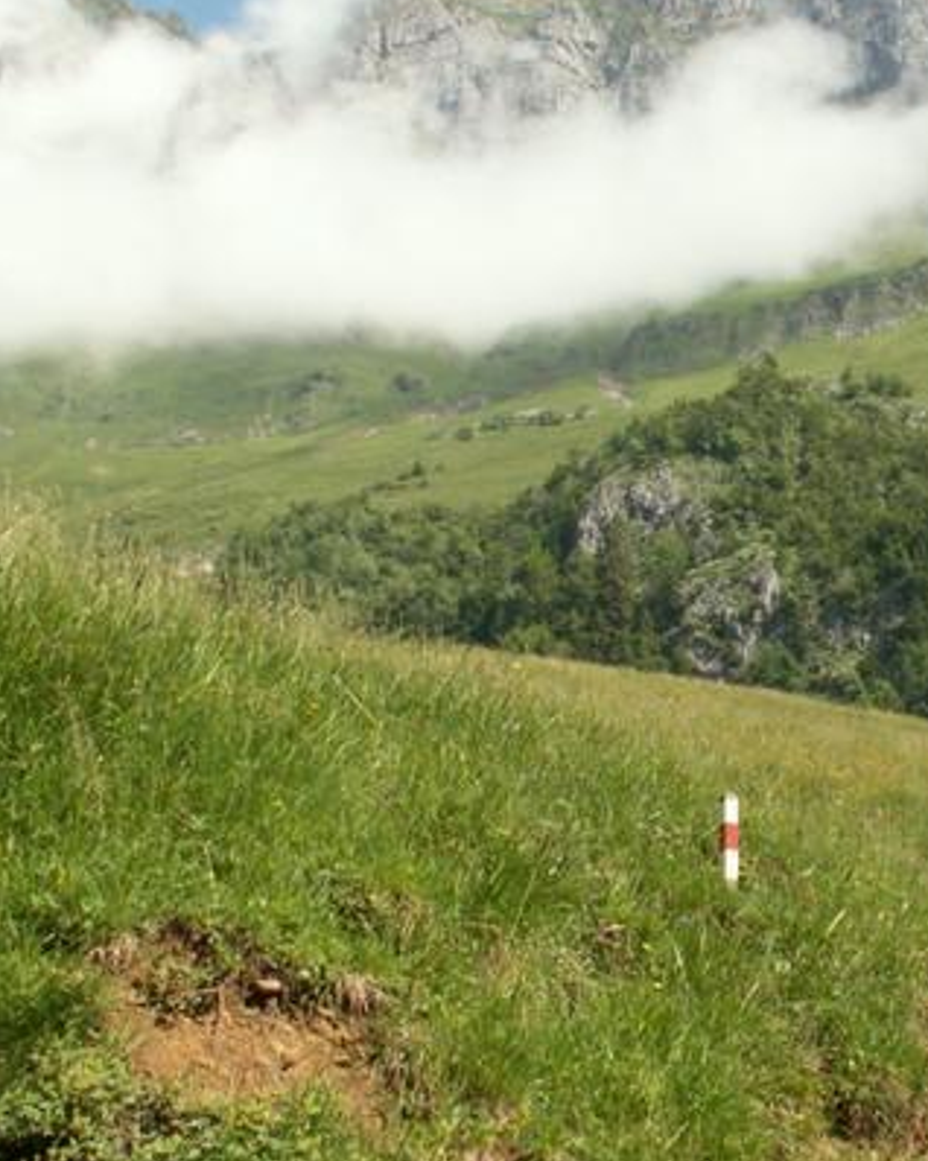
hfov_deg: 26.7
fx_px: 1890
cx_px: 832
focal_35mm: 55
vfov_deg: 34.1
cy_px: 484
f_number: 5.6
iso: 50
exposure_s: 1/160
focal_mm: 5.86
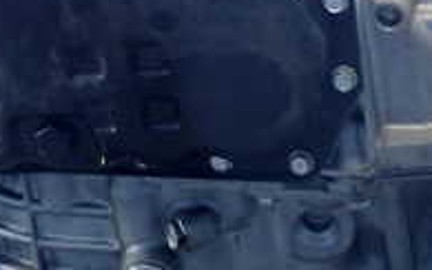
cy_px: -82
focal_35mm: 98
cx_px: 171
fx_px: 1154
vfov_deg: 12.9
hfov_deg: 21.2
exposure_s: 1/40
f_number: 2.3
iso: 200
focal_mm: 5.4
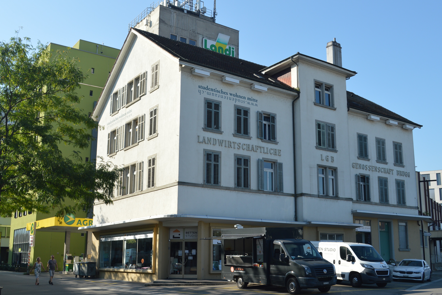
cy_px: 146
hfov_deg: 55.8
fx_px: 417
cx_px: 216
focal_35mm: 34
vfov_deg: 38.9
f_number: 7.1
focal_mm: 22
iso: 100
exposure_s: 1/200
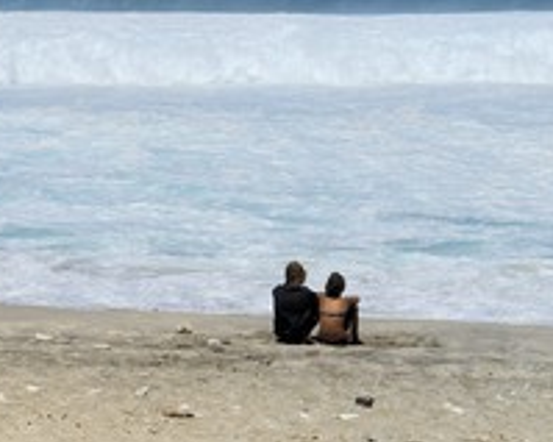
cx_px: 10
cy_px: 95
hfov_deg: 13.7
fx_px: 2274
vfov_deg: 11.1
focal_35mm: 139
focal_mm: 70
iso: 200
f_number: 20
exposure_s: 1/250
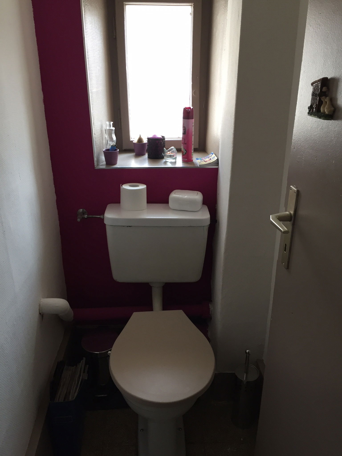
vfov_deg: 61.7
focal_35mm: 29
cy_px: 228
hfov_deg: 48.2
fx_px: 382
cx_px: 171
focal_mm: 4.15
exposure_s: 1/33
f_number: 2.2
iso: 40
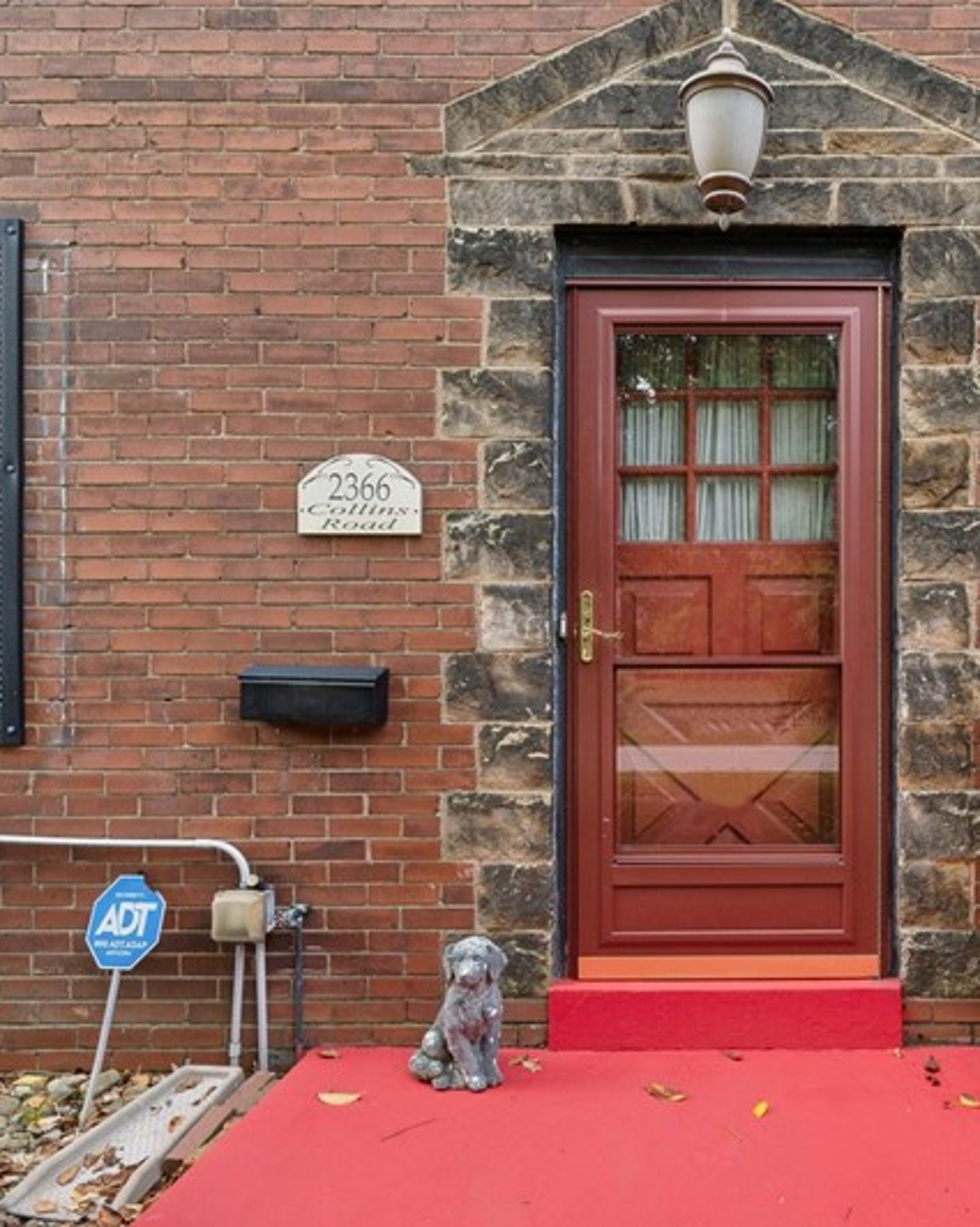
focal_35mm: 23
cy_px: 709
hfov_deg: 58.3
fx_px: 835
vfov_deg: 72.2
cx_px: 710
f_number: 11
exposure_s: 1/20
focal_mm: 12
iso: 125
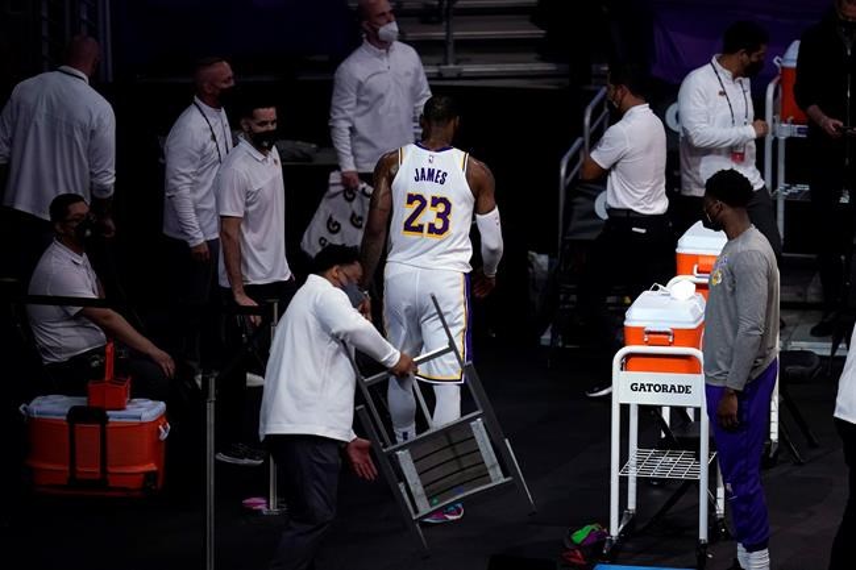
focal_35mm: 400
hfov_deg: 5.2
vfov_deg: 3.4
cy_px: 285
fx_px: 9508
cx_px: 428
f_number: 2.8
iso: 5000
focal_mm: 400
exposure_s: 1/1250
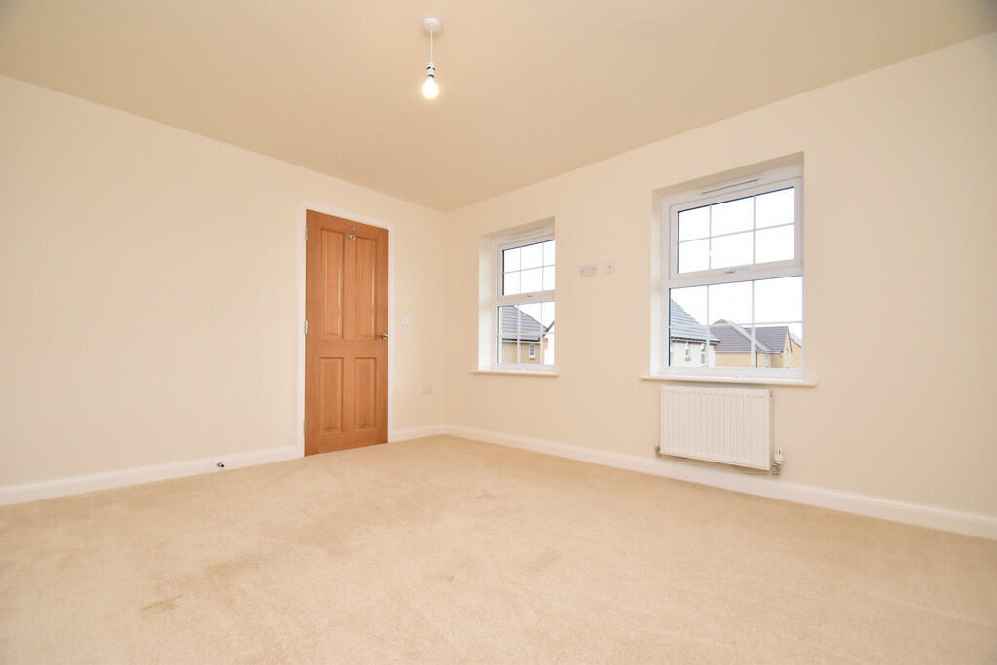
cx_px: 498
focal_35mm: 15
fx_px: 415
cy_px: 332
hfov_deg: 100.4
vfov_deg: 77.3
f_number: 4.5
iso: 800
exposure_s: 1/160
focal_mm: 10
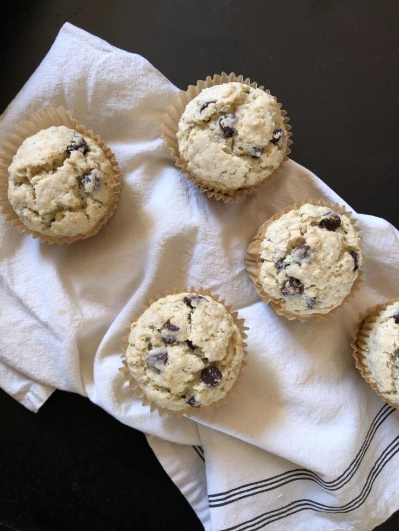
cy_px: 266
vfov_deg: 63.4
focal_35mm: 28
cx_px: 200
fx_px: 430
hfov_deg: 49.7
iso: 40
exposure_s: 1/24
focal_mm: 4
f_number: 1.8
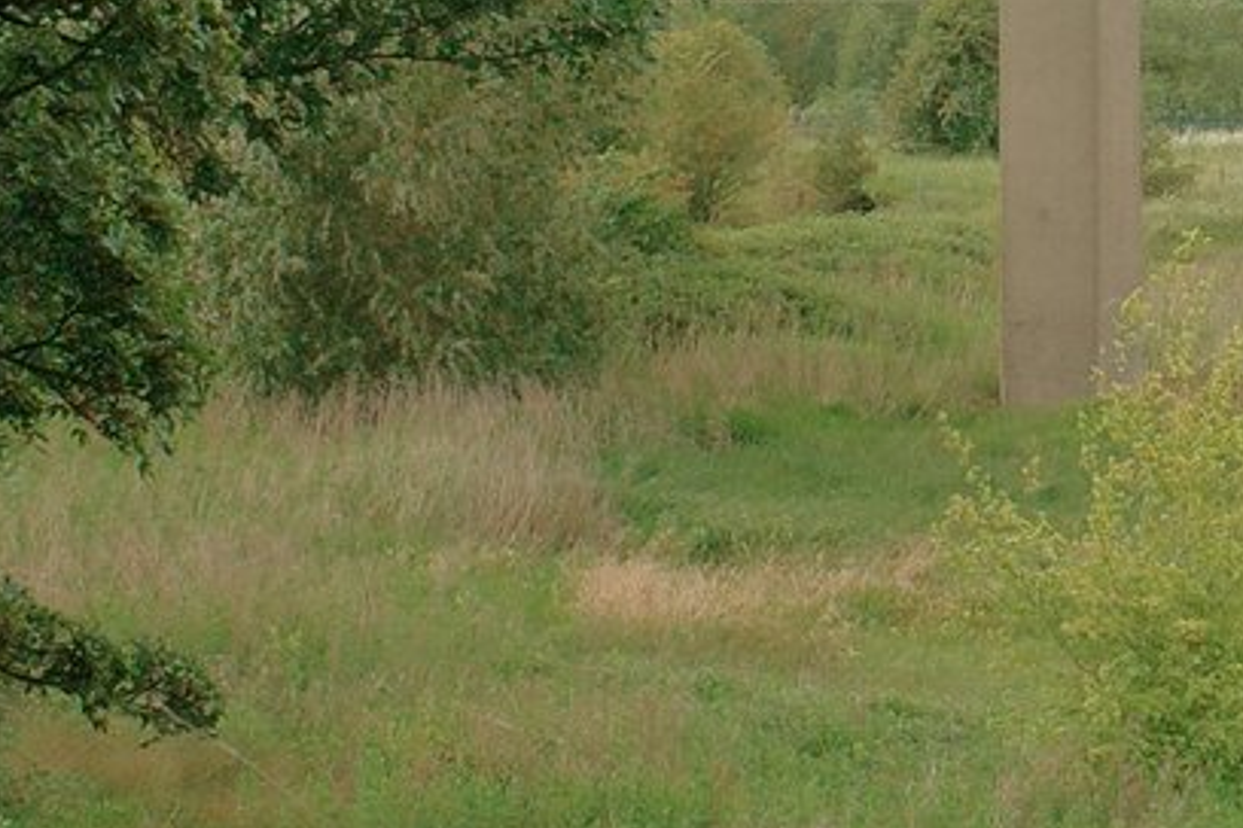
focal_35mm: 184
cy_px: -396
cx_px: 1493
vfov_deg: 7.3
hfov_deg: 11.0
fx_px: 6353
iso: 200
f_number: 5
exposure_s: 1/400
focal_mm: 18.3
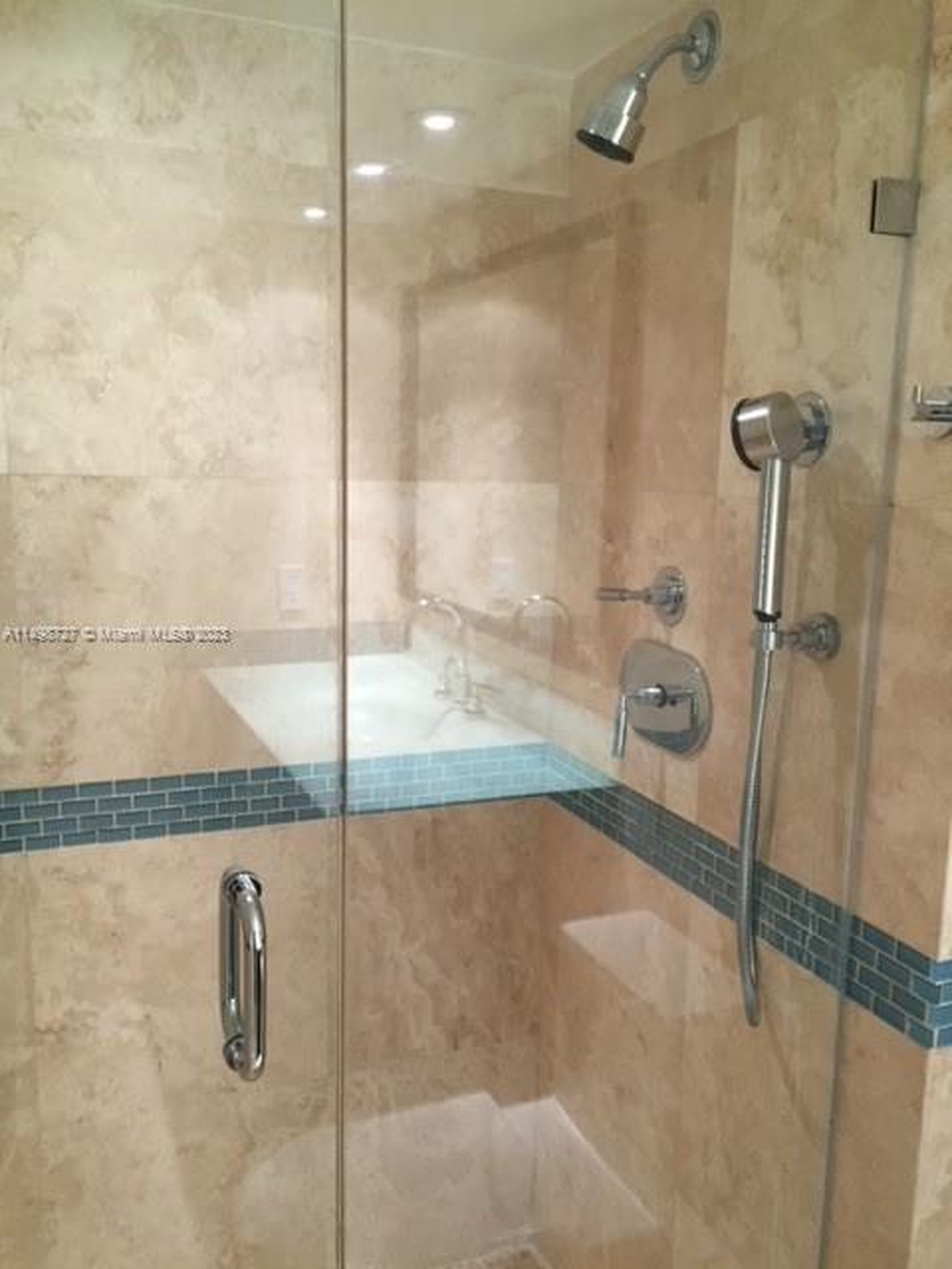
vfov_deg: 61.7
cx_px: 476
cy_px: 634
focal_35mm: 29
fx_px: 1063
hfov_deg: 48.2
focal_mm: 4.15
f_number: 2.2
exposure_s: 1/30
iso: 125
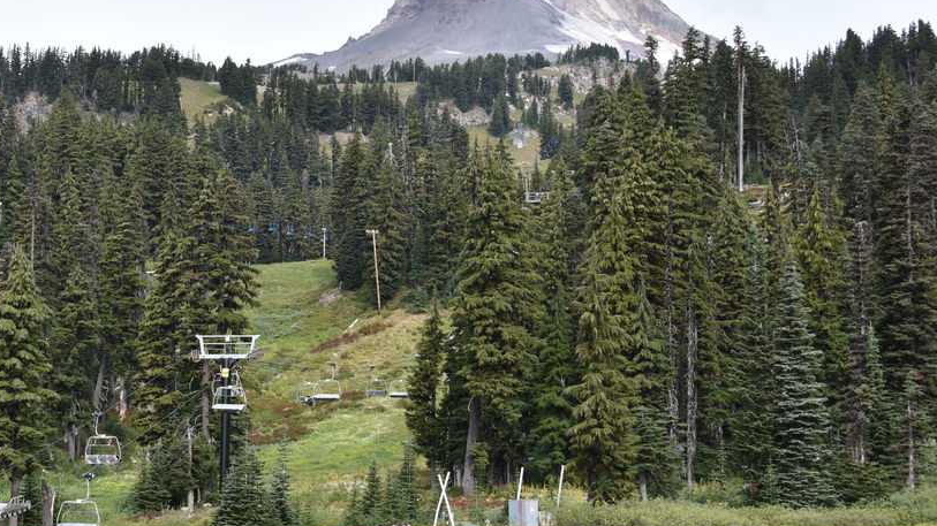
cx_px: 264
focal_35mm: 66
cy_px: 219
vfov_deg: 18.2
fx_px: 1640
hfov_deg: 31.5
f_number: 7.1
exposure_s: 1/200
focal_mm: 40
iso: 100
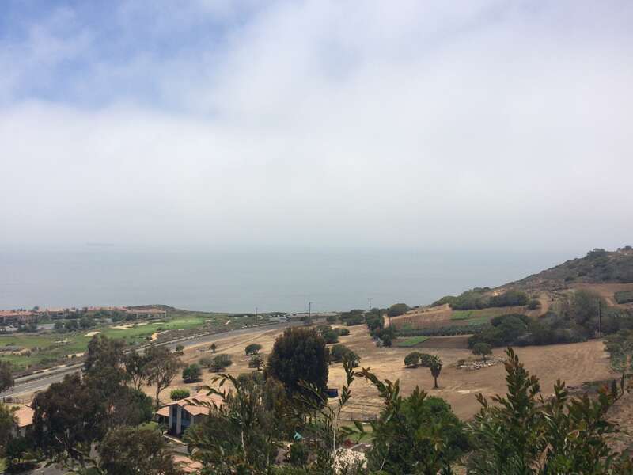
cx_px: 316
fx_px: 530
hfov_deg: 61.7
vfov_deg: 48.2
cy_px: 238
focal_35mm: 29
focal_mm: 4.15
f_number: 2.2
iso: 32
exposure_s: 1/5128
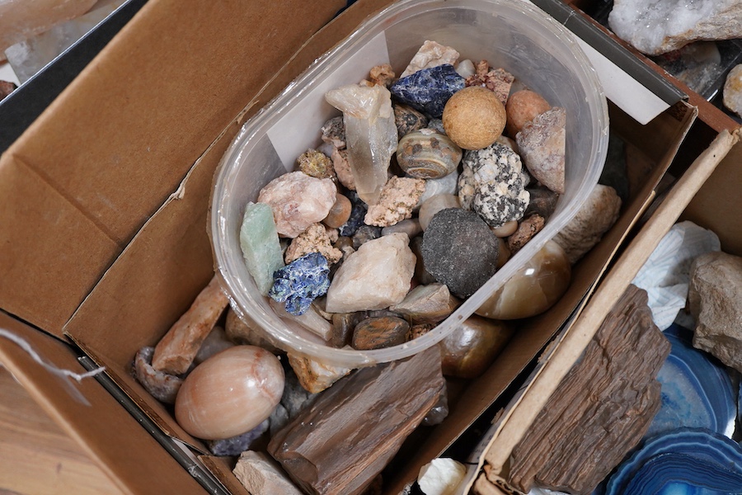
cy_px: 248
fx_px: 927
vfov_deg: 29.9
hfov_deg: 43.6
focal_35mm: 45
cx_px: 371
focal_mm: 30
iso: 1600
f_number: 3.5
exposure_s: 1/125
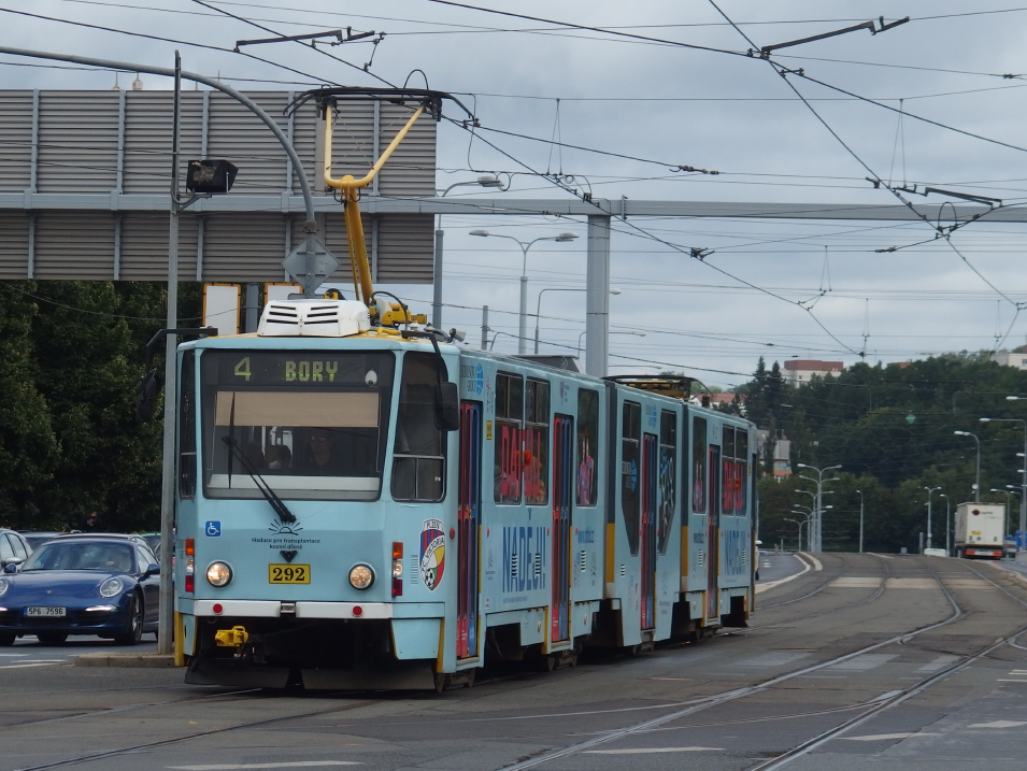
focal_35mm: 157
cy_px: 359
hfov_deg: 12.6
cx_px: 385
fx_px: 4660
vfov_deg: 9.5
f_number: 4
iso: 100
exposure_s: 1/1000
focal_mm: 23.5
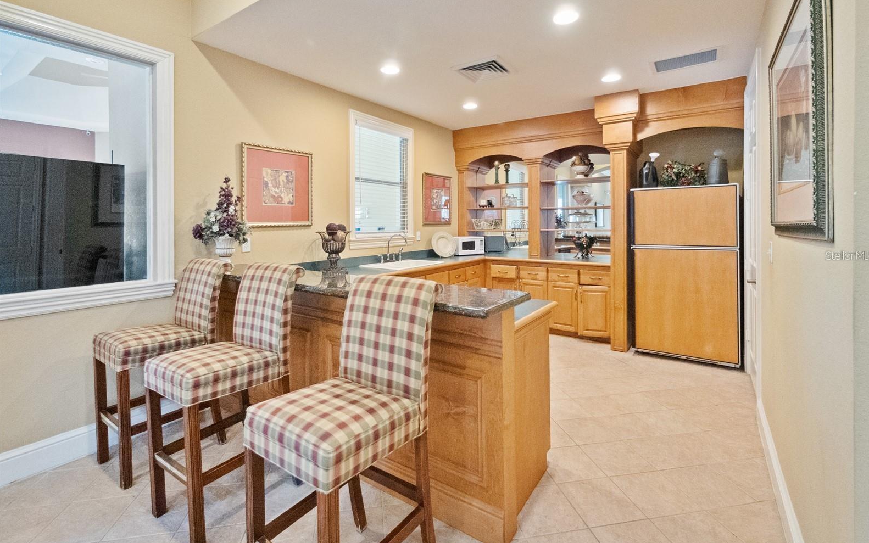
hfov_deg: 101.5
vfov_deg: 74.7
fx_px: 355
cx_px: 438
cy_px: 256
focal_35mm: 15
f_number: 4
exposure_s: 1/60
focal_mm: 7
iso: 3200
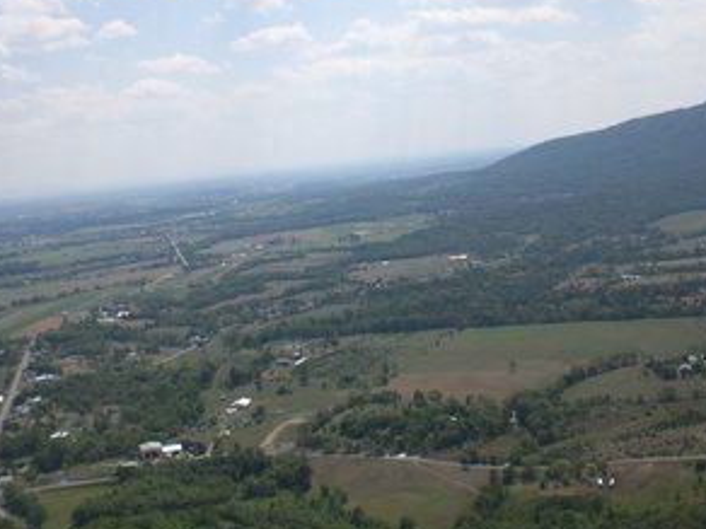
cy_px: 287
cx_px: 351
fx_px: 1061
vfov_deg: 28.0
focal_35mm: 52
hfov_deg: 36.8
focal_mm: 6.3
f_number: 4.4
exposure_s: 1/800
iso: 50
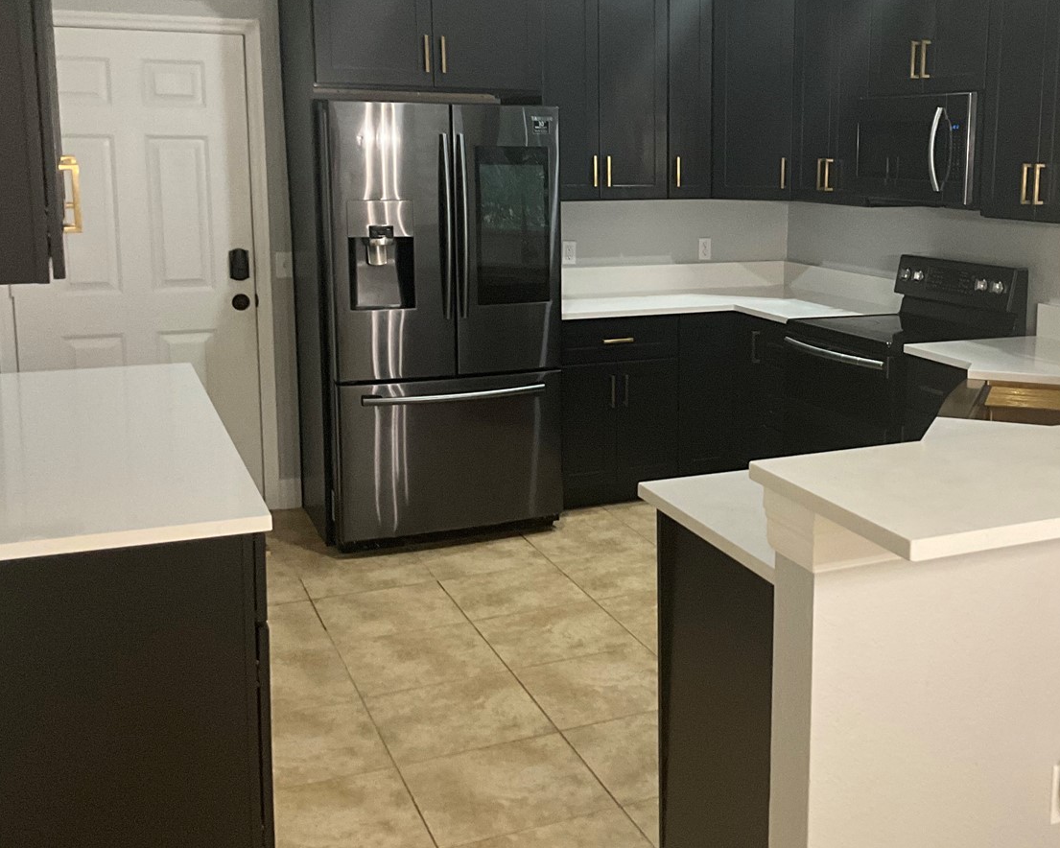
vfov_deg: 36.3
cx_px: 720
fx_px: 1286
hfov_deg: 44.0
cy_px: 335
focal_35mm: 41
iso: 200
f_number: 1.8
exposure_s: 1/60
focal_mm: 3
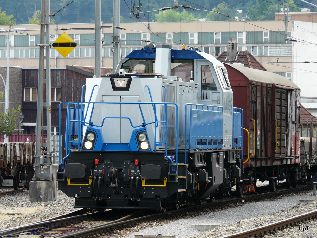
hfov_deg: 7.1
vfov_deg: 5.3
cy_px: 119
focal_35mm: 280
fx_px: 2564
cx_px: 158
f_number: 4.5
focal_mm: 45.9
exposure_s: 1/250
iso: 100
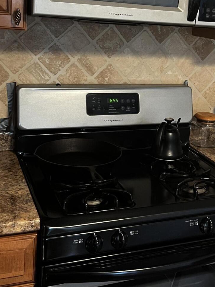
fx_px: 447
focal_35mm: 54
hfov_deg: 26.7
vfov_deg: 35.1
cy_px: 86
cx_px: 160
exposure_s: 1/60
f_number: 1.5
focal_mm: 5.7
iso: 320
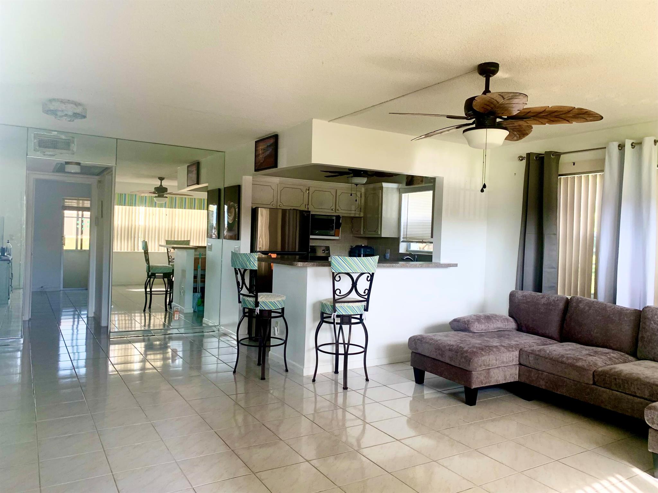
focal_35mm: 26
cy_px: 246
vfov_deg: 53.1
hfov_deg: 67.3
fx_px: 494
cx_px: 329
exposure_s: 1/96
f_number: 1.8
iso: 100
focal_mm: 4.25
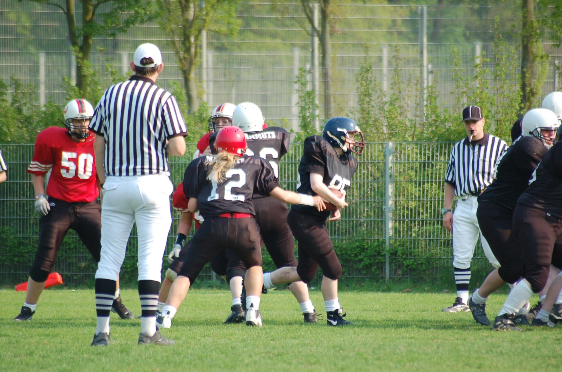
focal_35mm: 450
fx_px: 7012
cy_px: 186
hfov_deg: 4.6
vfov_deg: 3.0
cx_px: 281
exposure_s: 1/640
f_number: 5.6
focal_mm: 300
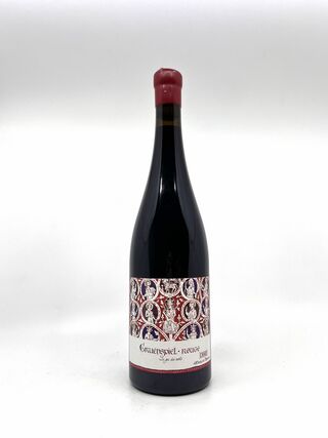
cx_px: 164
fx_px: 329
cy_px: 219
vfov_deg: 67.3
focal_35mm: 26
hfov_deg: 53.0
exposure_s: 1/772
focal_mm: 5.1
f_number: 1.6
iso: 50
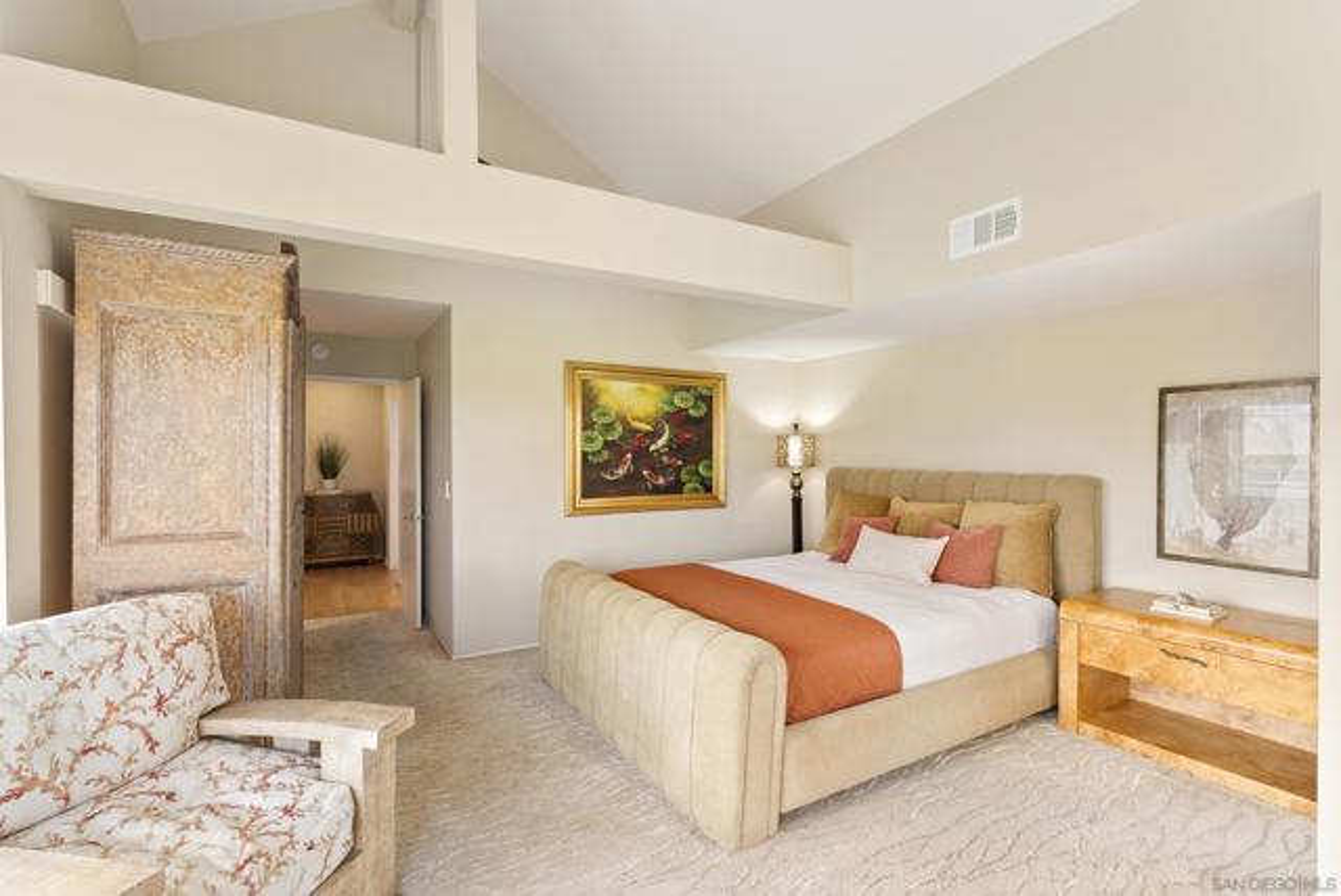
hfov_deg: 96.7
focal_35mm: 16
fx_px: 597
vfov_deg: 73.9
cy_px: 448
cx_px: 670
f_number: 8
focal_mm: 16
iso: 500
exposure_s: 1/5
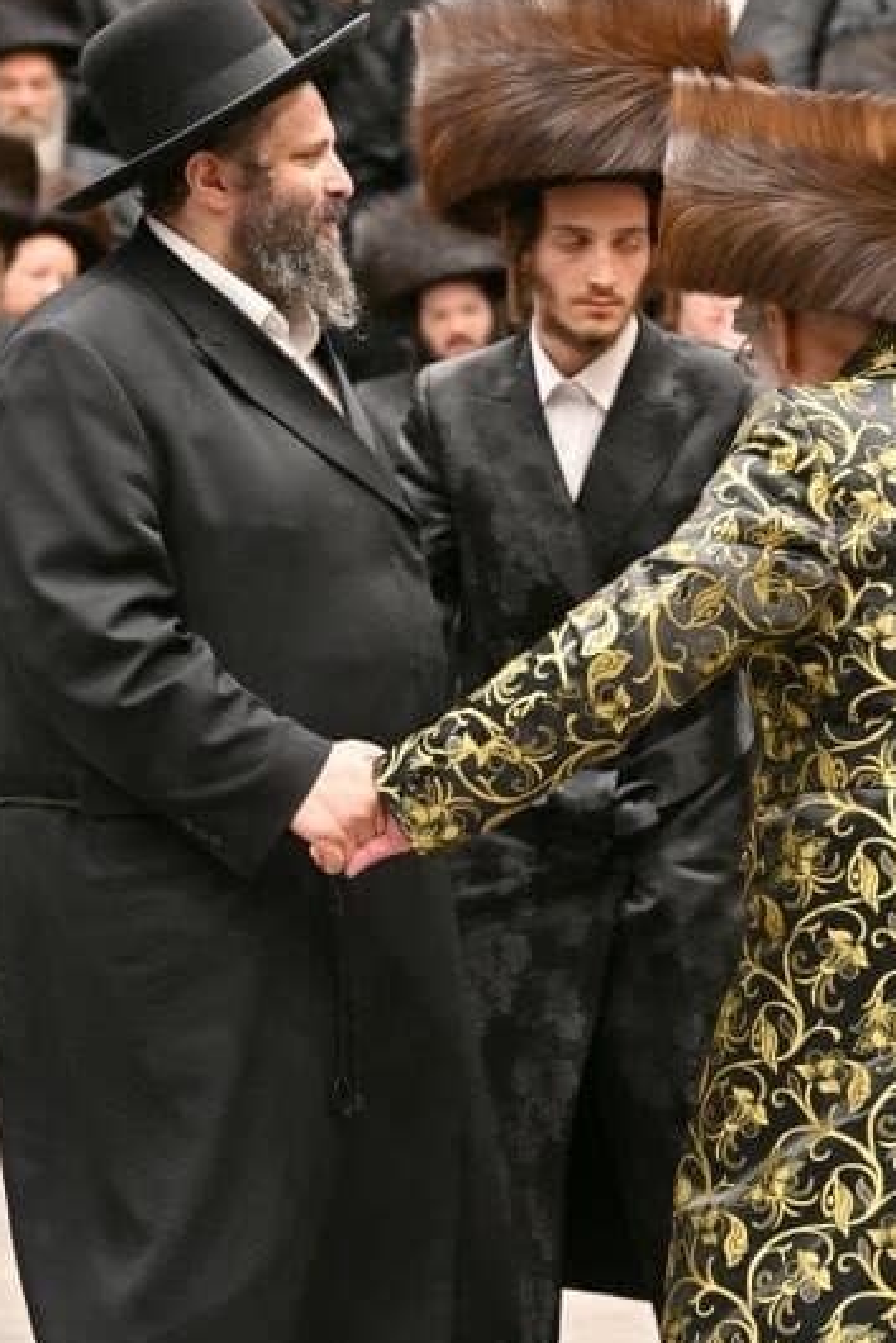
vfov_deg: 15.2
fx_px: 5040
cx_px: 525
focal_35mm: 135
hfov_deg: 10.2
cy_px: 673
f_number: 3.5
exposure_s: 1/200
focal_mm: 70
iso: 400
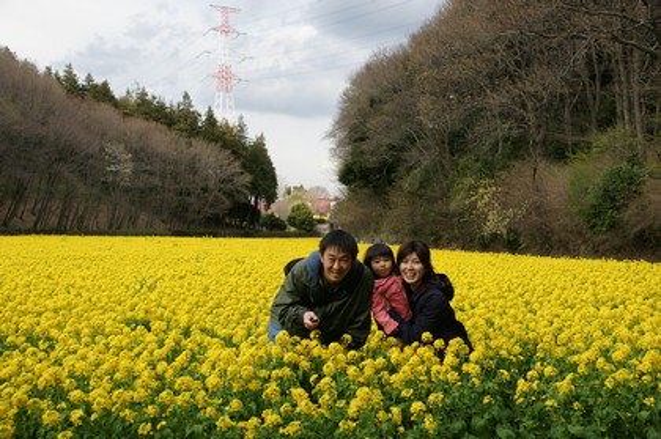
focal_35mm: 45
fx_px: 825
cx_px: 330
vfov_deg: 29.8
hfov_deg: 43.6
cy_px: 220
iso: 200
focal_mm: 30
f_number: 5.6
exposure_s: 1/500
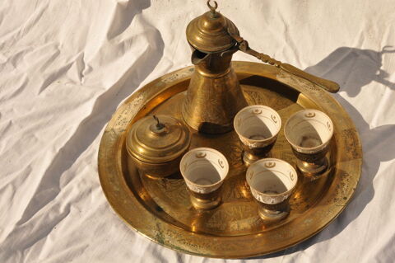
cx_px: 198
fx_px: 855
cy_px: 132
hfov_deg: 26.0
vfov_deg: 17.5
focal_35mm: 78
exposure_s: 1/800
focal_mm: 52
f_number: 14
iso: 800
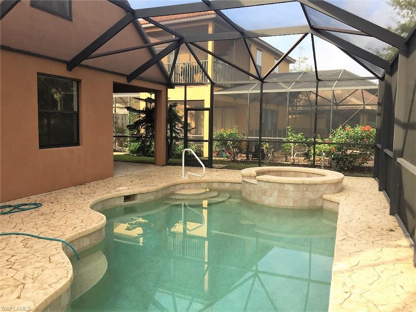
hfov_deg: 61.7
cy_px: 156
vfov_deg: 48.2
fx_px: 349
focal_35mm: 29
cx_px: 208
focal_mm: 4.15
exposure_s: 1/408
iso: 32
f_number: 2.2
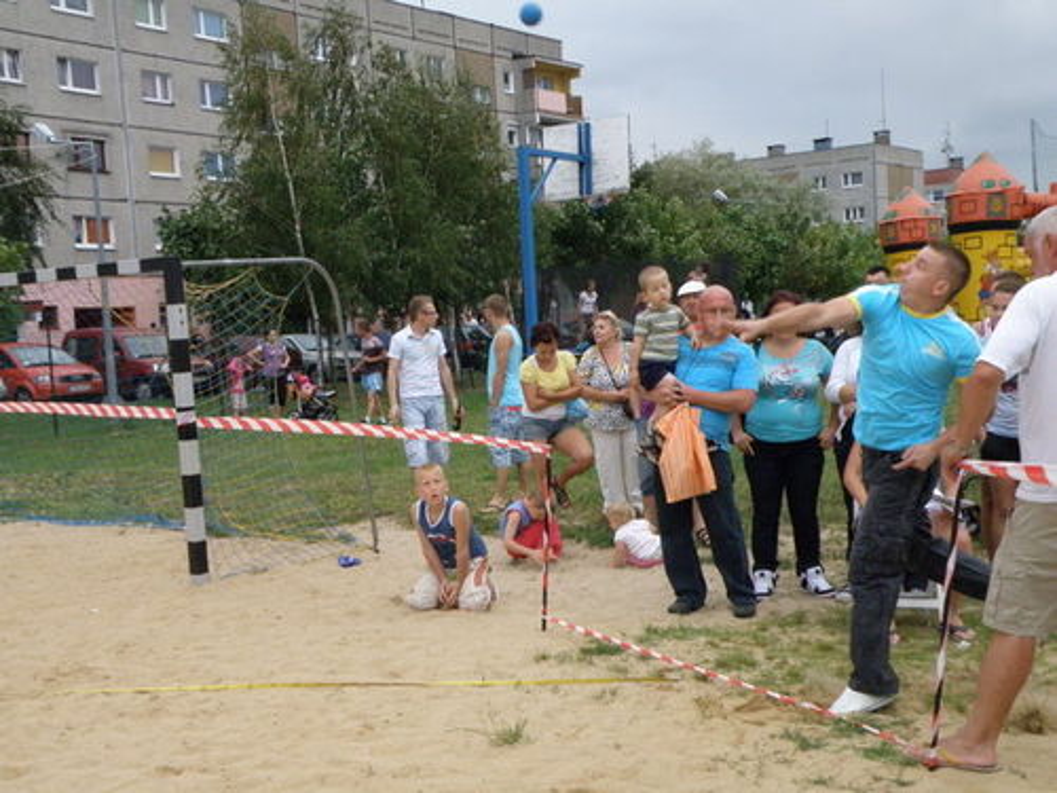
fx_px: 1374
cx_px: 528
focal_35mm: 45
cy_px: 396
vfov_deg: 32.2
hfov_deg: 42.1
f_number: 3.4
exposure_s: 1/640
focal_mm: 8.06
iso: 400
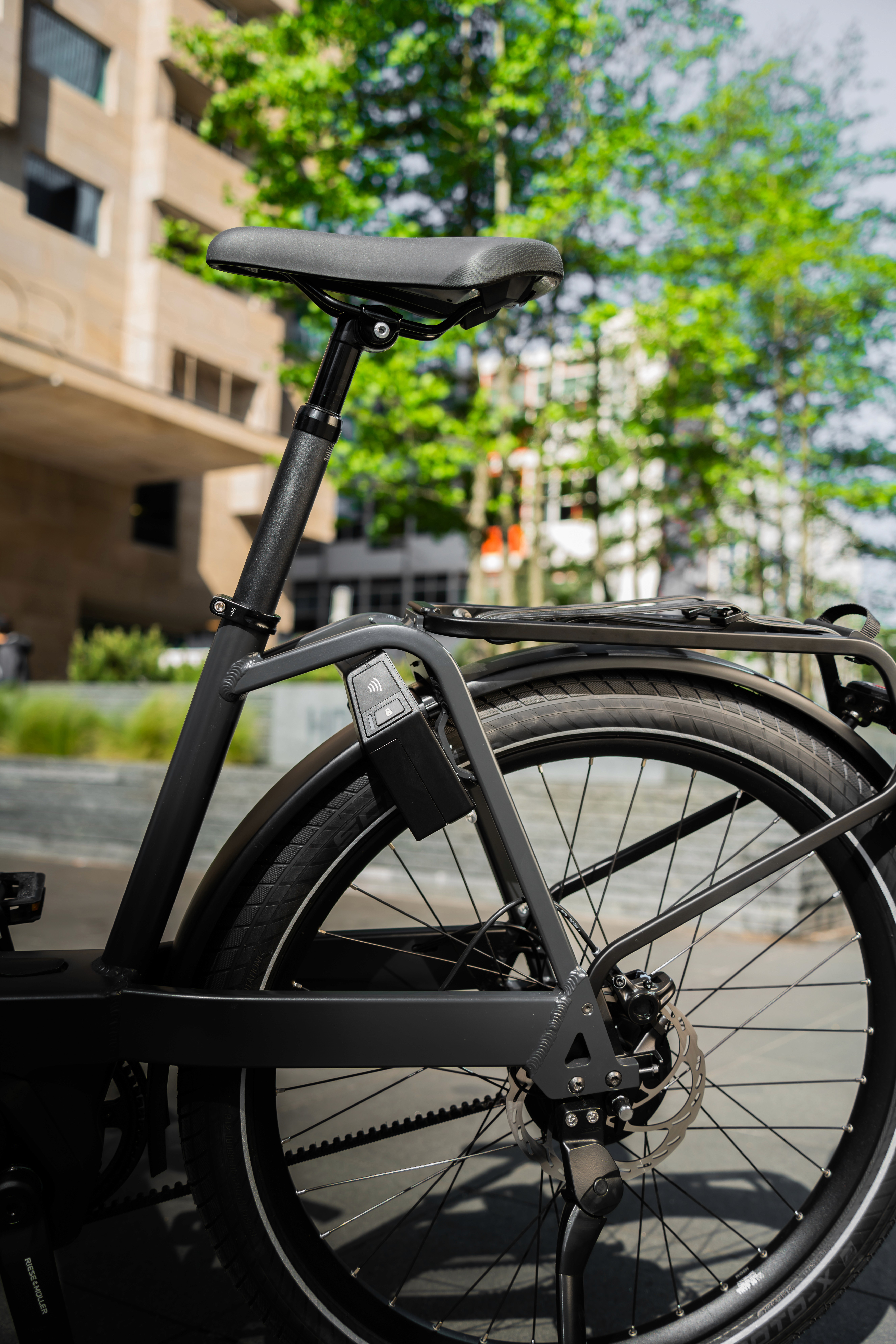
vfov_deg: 54.4
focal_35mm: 35
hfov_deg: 37.9
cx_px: 448
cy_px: 672
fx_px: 1306
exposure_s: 1/400
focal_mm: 35
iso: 64
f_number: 3.2
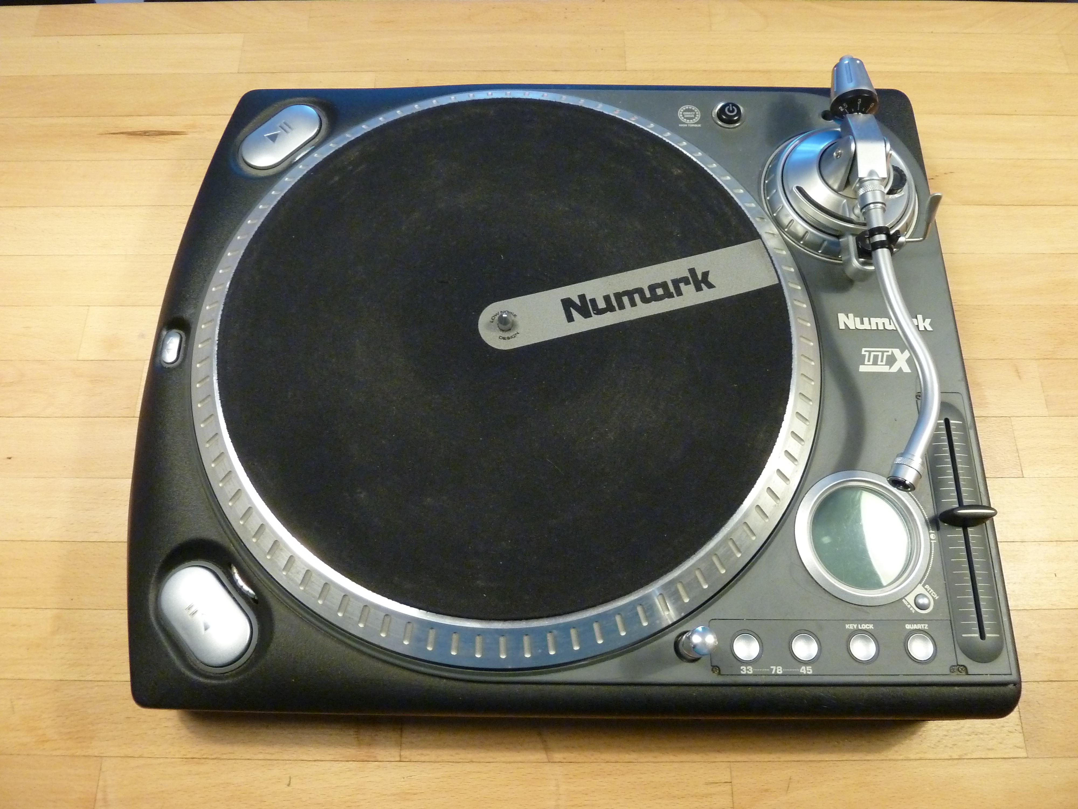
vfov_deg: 54.9
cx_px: 539
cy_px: 404
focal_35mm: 25
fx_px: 779
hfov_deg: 69.4
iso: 400
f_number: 3.3
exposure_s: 1/6
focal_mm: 4.1
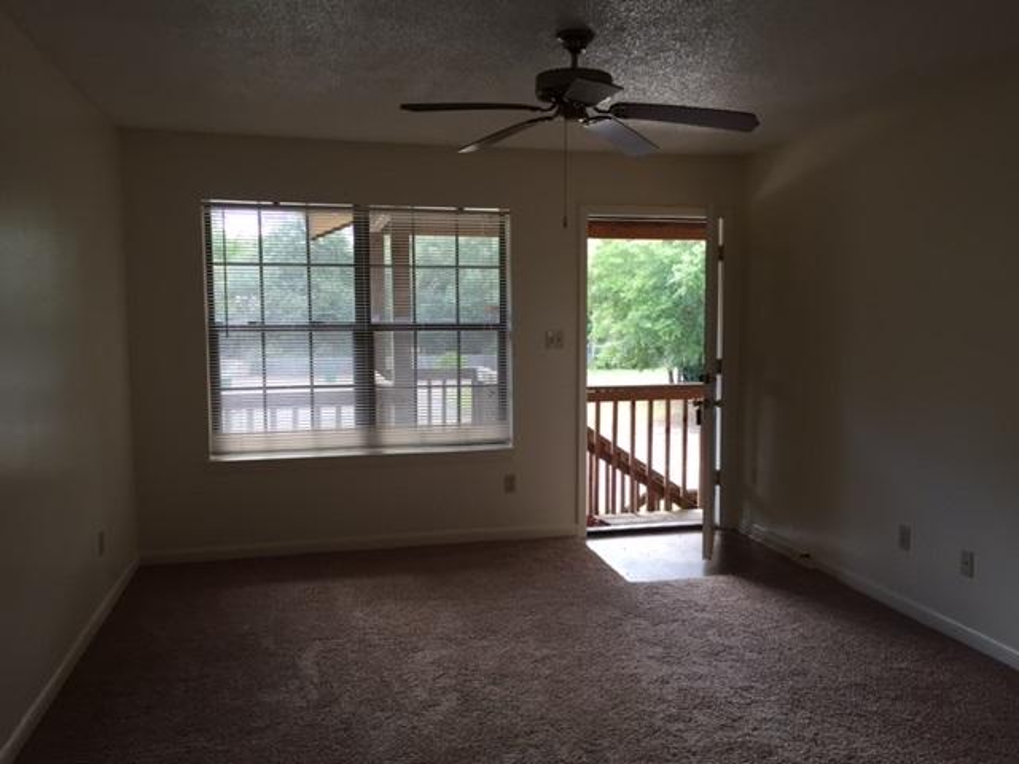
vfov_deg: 48.2
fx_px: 854
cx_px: 510
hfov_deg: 61.7
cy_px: 382
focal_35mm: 29
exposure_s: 1/40
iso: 32
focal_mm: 4.15
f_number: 2.2
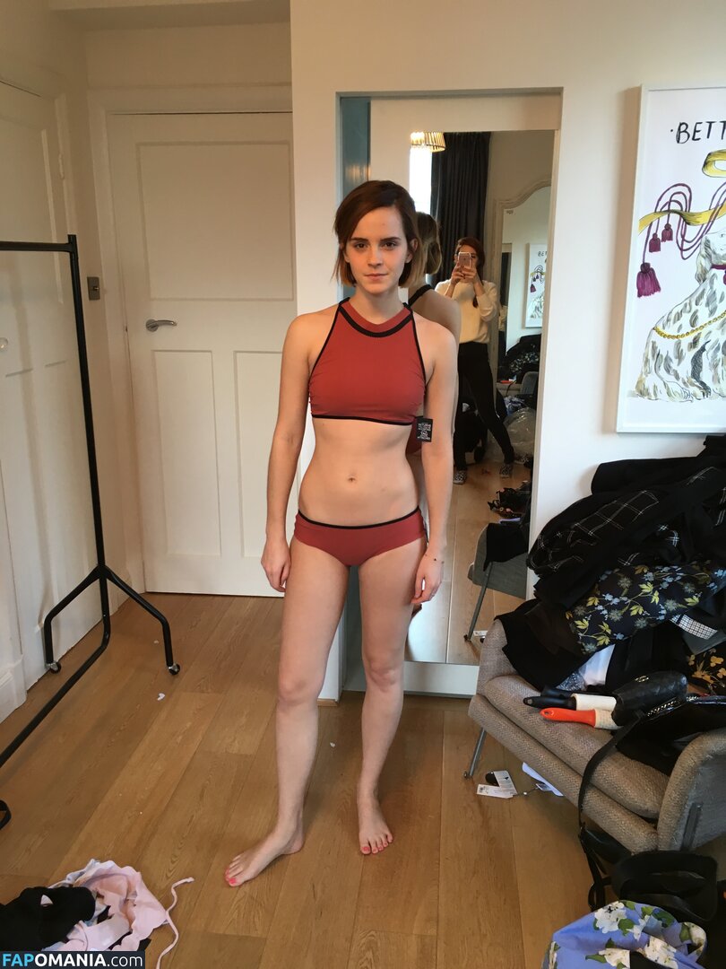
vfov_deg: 61.7
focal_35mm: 29
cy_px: 484
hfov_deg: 48.2
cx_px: 363
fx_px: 811
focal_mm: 4.15
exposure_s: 1/33
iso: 64
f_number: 2.2
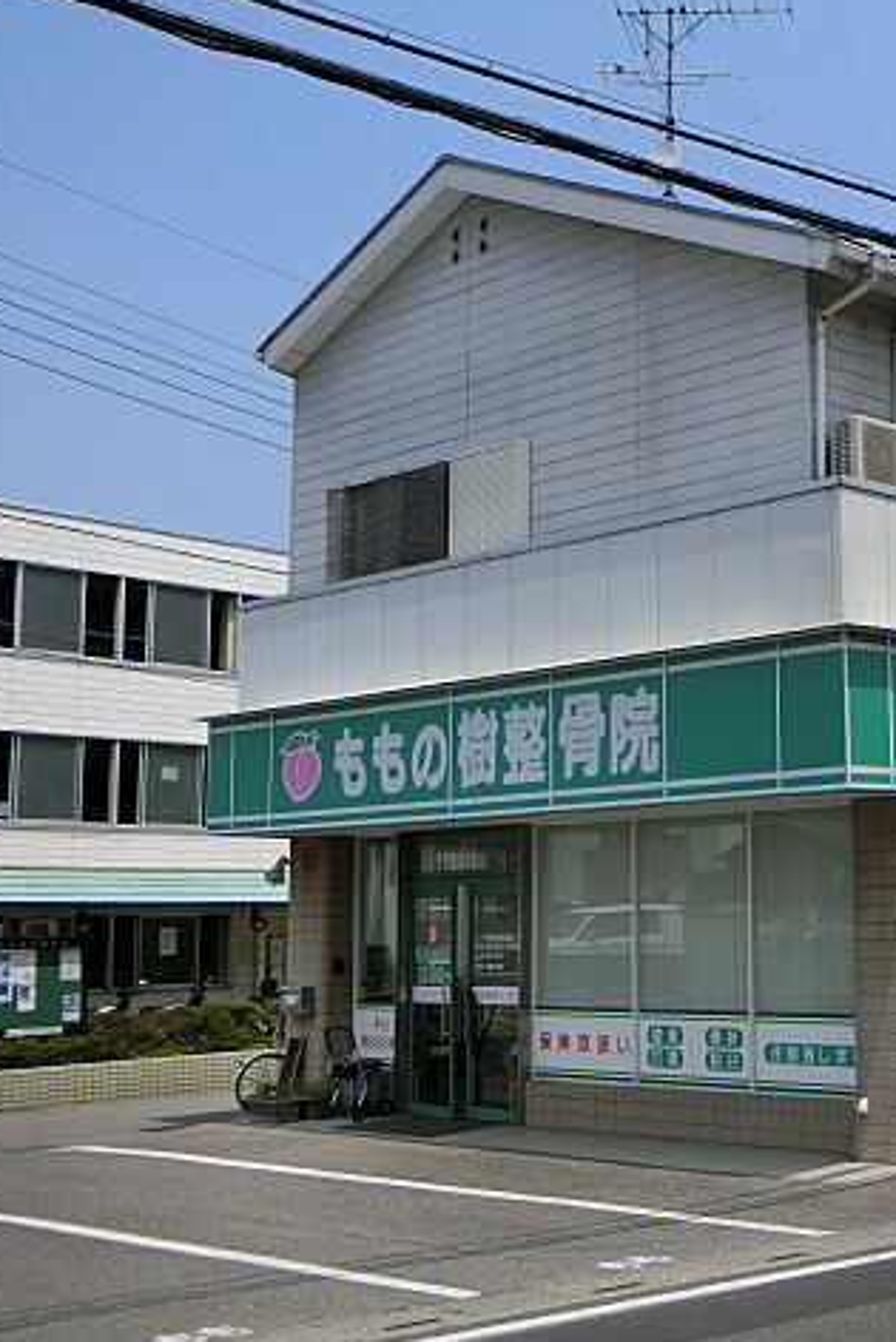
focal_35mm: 55
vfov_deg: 36.2
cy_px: 668
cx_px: 868
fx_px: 2052
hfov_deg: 23.7
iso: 80
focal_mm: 6.9
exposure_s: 1/1000
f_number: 4.1
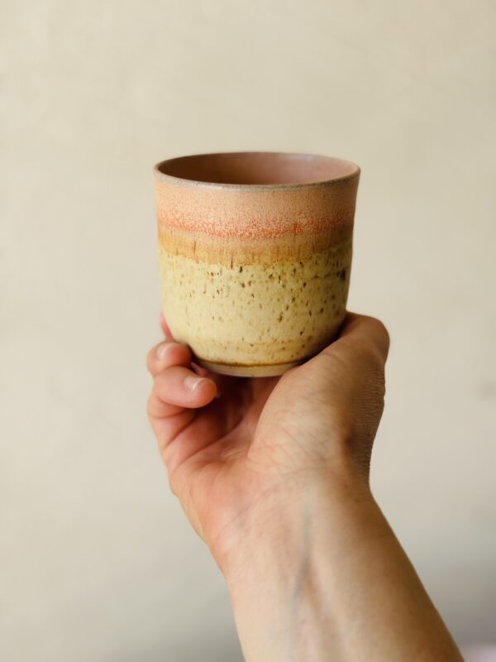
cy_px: 331
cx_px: 248
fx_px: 993
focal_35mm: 52
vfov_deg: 36.8
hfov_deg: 28.0
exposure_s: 1/224
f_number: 1.6
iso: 32
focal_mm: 5.96
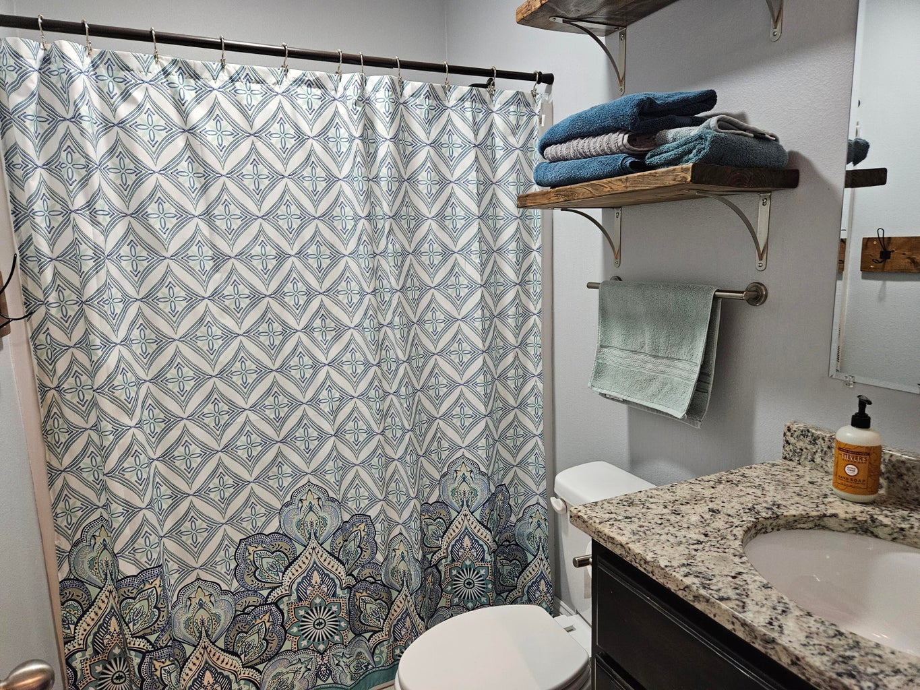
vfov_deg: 58.9
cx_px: 460
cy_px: 345
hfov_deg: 73.9
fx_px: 611
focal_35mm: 23
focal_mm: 5.4
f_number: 1.8
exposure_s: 1/120
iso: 500
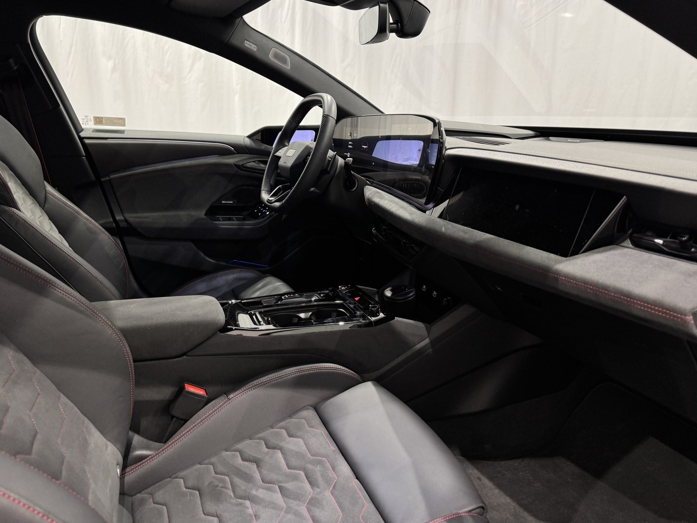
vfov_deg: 54.9
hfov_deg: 69.4
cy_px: 255
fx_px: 503
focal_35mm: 25
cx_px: 356
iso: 160
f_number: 1.78
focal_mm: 6.76
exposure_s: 1/100
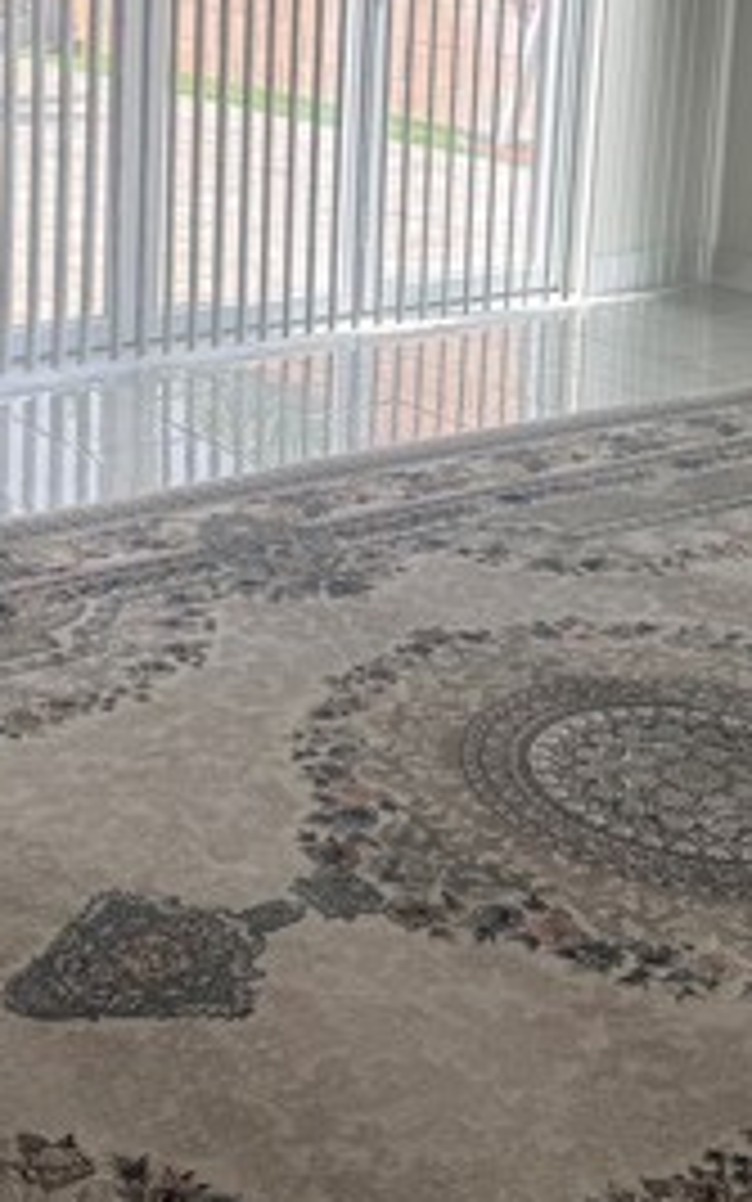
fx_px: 1999
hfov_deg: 20.9
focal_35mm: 61
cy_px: 144
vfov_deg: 32.0
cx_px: 104
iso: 80
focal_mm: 6.76
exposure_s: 1/598
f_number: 1.78
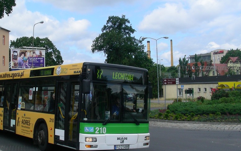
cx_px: 85
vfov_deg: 24.4
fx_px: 348
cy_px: 68
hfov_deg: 37.9
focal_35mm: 53
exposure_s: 1/342
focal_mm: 6.3
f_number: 5.6
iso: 50
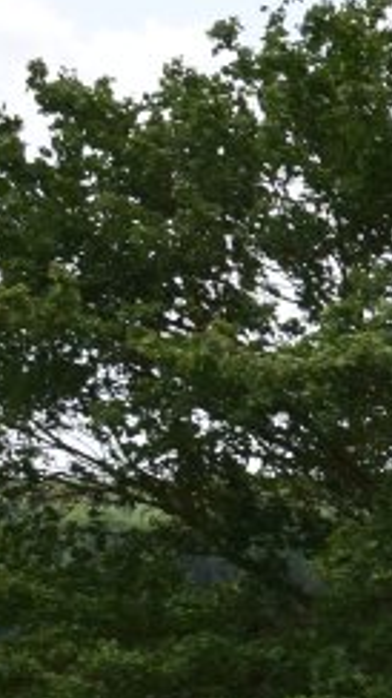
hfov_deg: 3.3
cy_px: 1054
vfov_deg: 6.1
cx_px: 1702
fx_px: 6477
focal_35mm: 350
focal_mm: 34
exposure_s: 1/400
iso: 400
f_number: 11
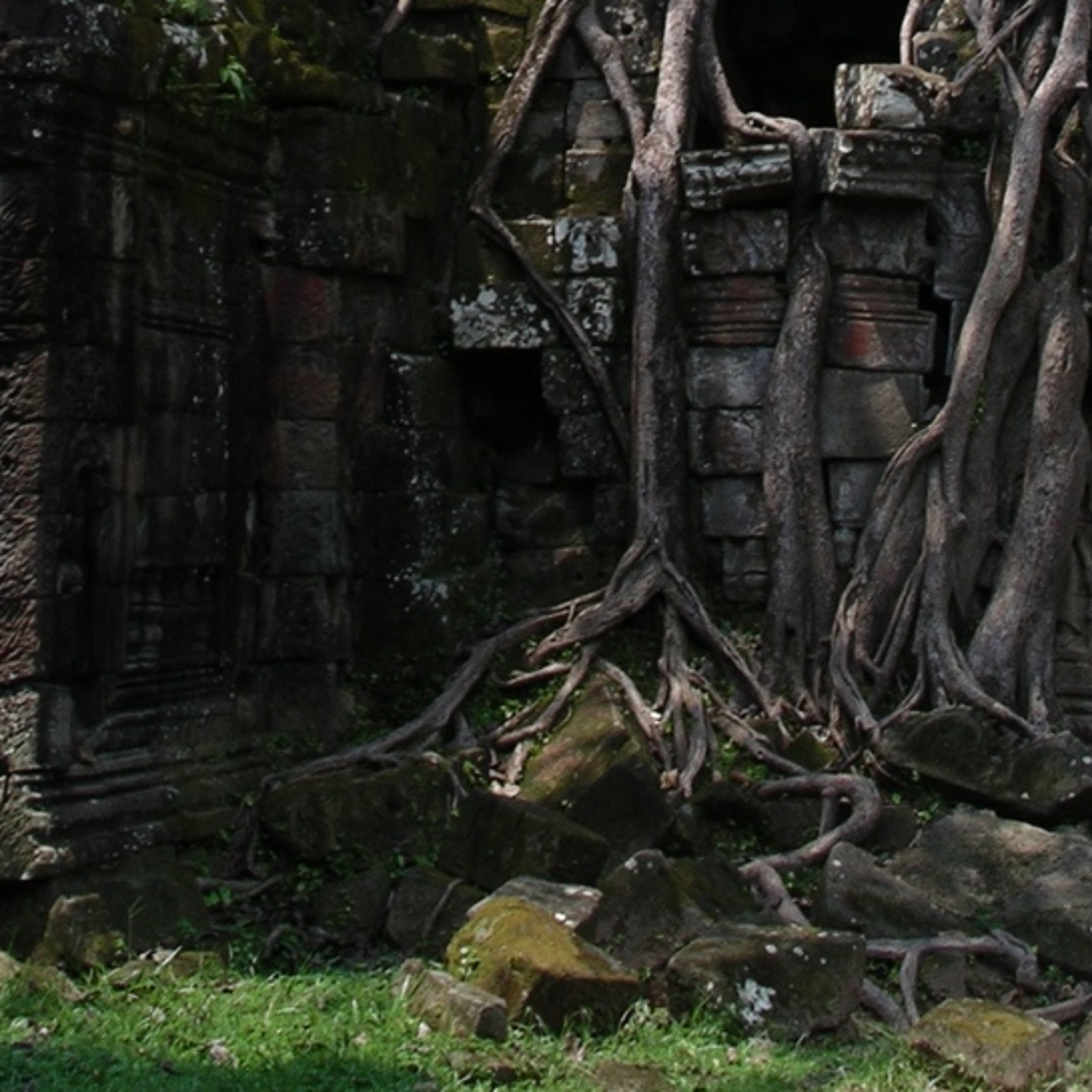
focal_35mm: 96
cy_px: -317
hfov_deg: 18.1
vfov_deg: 17.1
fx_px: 3426
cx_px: 477
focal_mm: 7.8
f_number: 4.3
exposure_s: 1/320
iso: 64
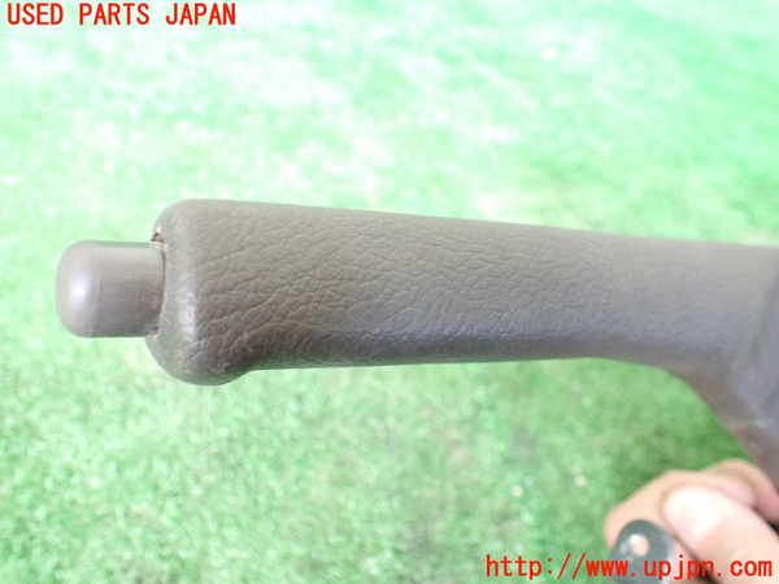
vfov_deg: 46.8
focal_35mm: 30
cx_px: 390
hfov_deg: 60.0
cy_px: 292
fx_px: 675
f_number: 2.3
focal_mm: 5.4
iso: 800
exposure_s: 1/30
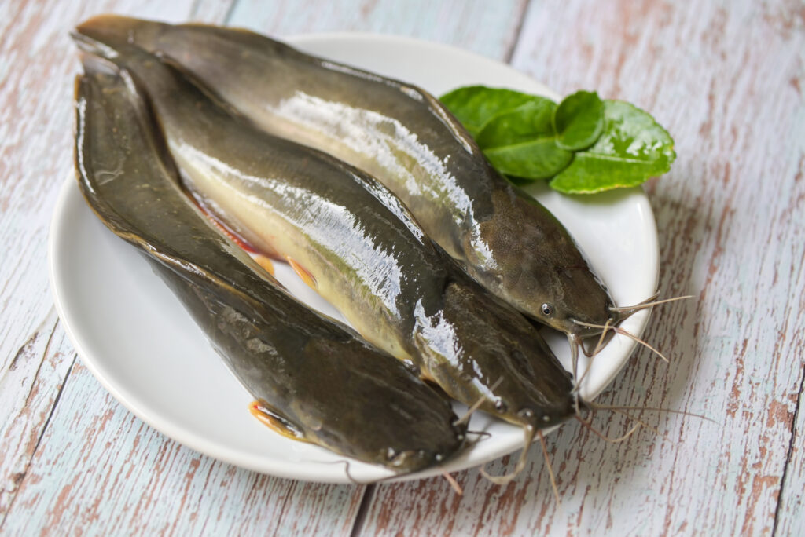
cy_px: 268
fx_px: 2349
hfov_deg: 19.4
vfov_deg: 13.1
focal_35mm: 105
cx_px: 402
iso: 500
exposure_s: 1/200
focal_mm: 105
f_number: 5
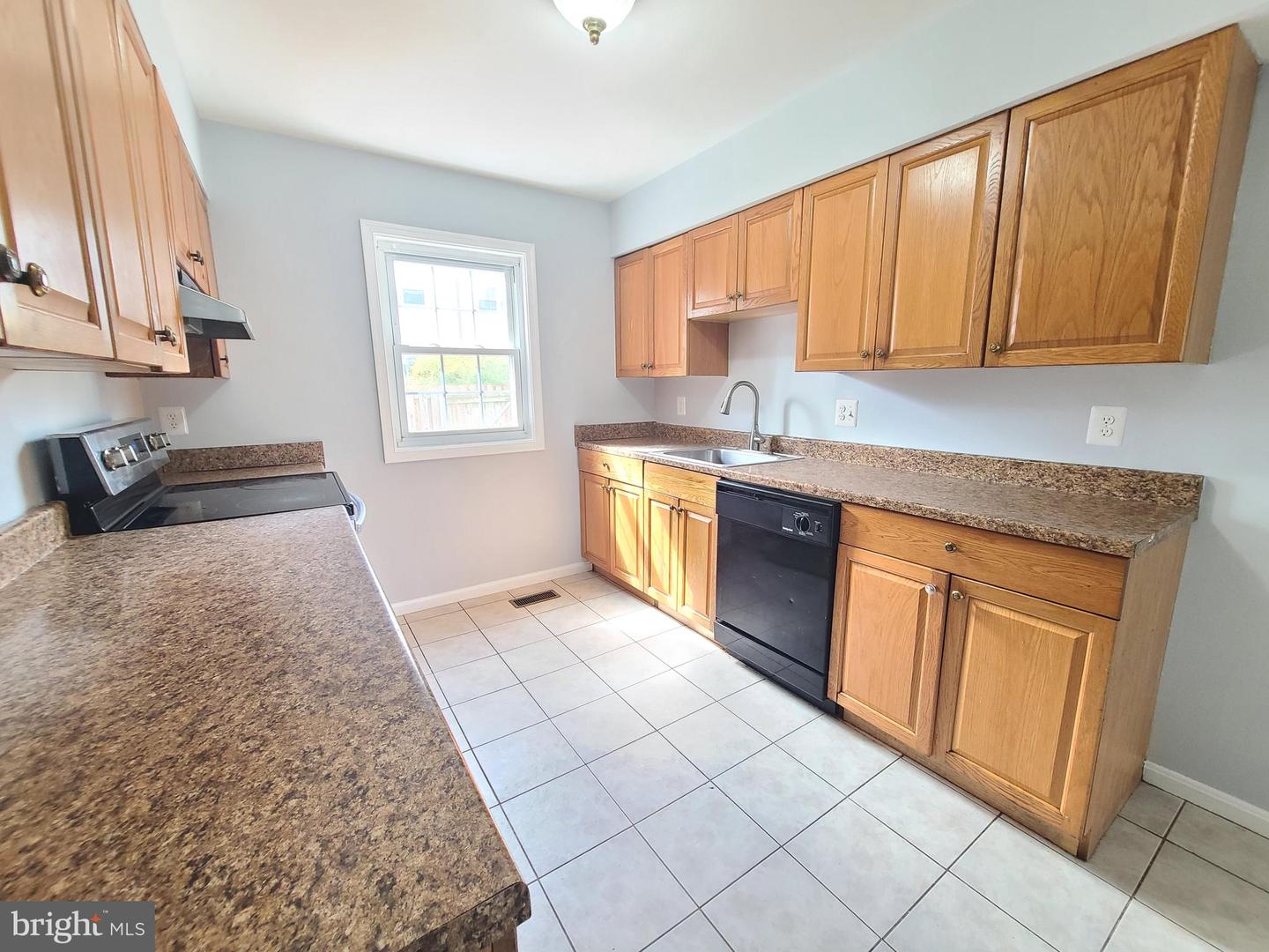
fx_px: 477
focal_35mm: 13
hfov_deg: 106.2
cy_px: 476
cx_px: 634
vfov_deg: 89.9
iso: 320
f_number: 2.2
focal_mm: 2.2
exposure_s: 1/40
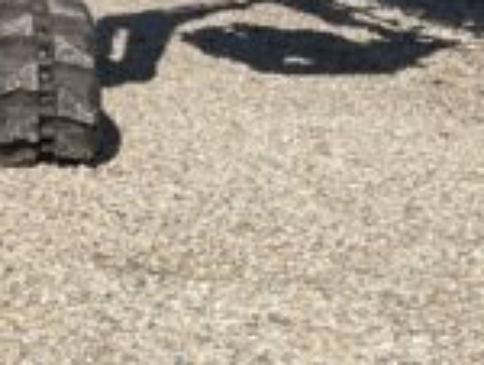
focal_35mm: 121
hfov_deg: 15.2
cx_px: -219
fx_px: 1695
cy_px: -402
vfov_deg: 11.0
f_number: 1.6
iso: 32
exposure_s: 1/4132
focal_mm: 4.2
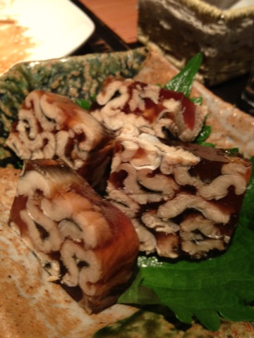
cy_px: 169
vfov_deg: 52.6
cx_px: 127
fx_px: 342
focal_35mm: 35
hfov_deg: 40.7
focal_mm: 4.28
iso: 125
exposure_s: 1/20
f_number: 2.4
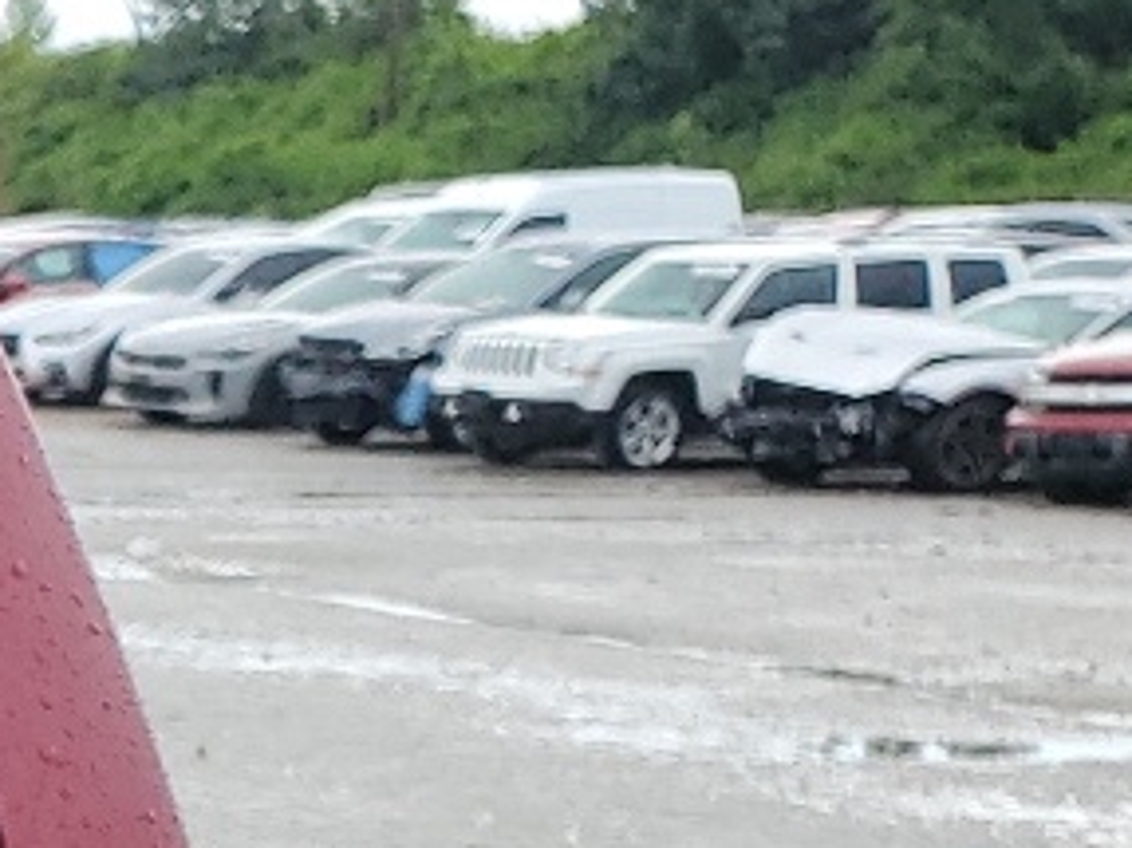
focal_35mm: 145
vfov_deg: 9.5
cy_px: 1751
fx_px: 4740
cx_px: -1657
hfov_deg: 11.2
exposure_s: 1/588
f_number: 1.5
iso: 50
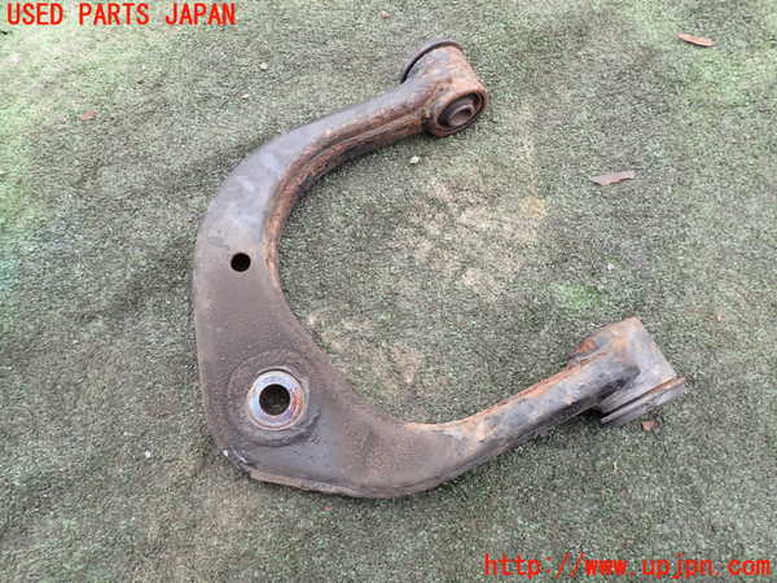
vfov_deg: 54.9
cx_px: 388
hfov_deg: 69.4
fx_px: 561
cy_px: 292
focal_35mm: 25
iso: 100
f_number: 2.8
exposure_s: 1/60
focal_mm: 4.5
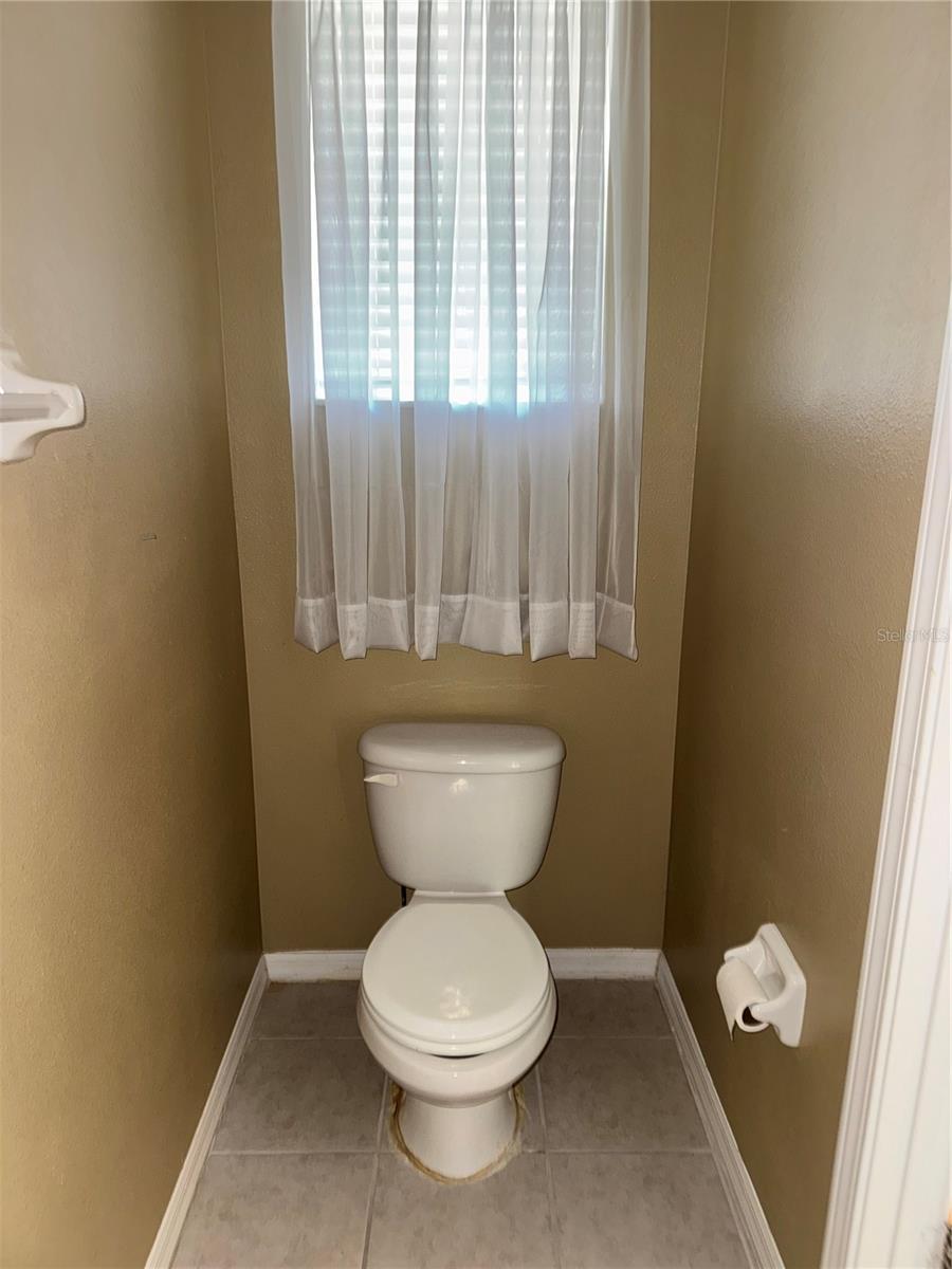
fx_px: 880
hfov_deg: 56.8
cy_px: 634
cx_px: 476
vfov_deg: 71.6
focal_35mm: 24
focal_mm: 6.76
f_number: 1.78
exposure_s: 1/17
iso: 100
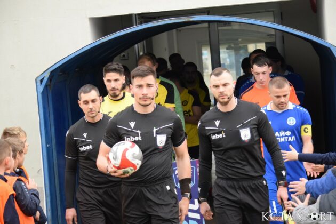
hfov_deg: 17.1
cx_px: 168
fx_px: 1120
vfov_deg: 11.4
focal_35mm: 120
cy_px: 112
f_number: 4.5
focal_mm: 80
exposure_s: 1/800
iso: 1600
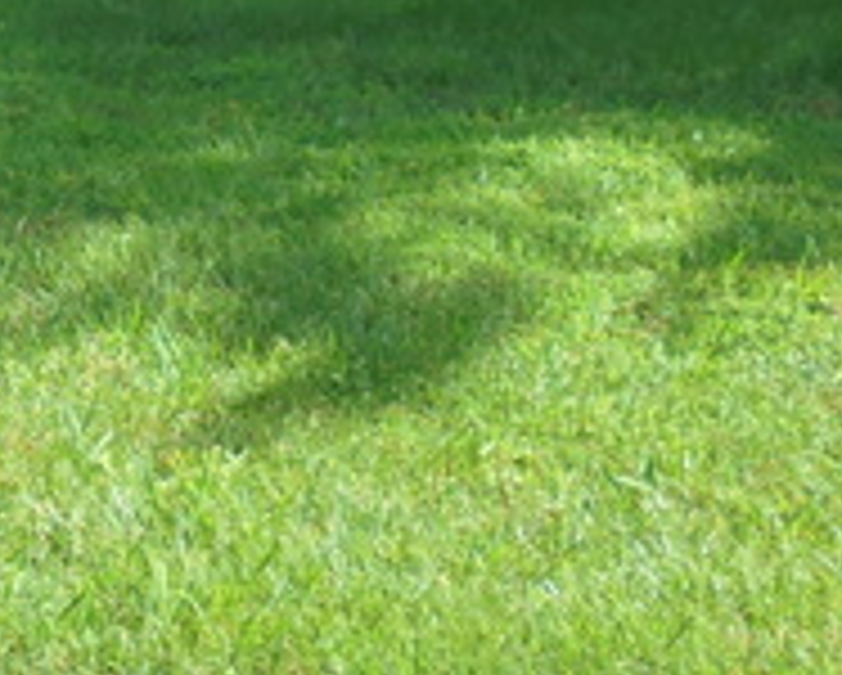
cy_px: -241
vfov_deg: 13.2
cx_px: -376
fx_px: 2794
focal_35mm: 112
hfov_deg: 15.9
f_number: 4
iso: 100
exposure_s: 1/250
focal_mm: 6.1
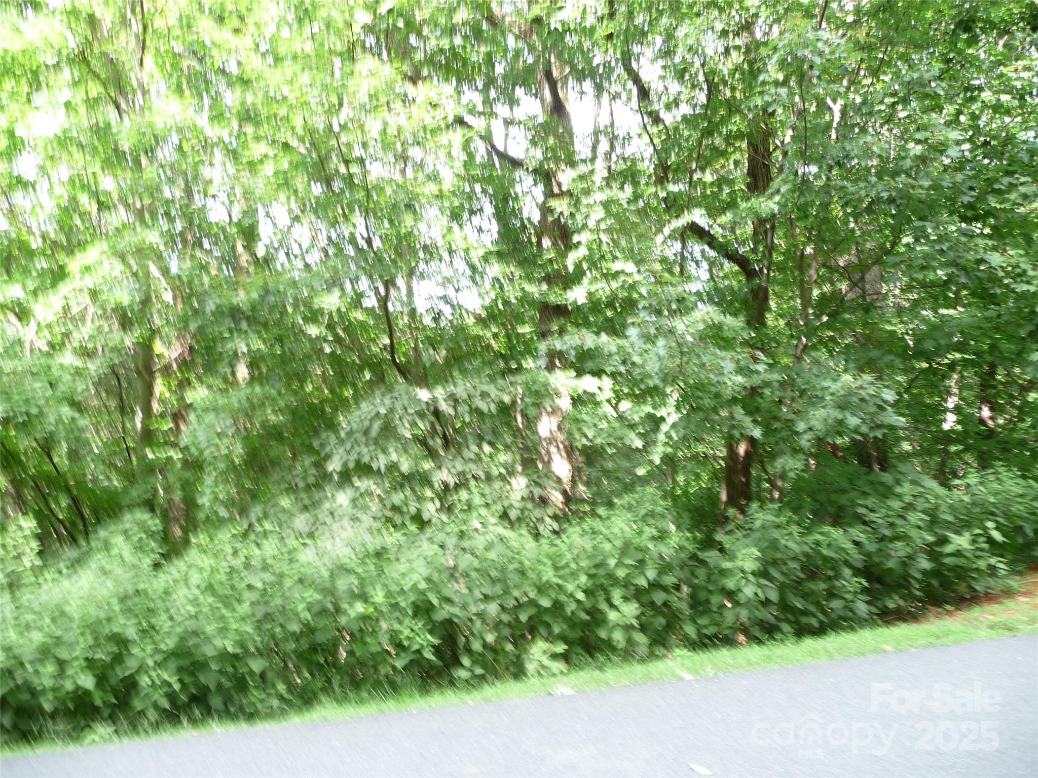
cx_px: 519
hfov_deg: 63.4
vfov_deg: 49.7
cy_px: 389
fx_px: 840
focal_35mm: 28
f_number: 3.3
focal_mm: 4.7
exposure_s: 1/30
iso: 125
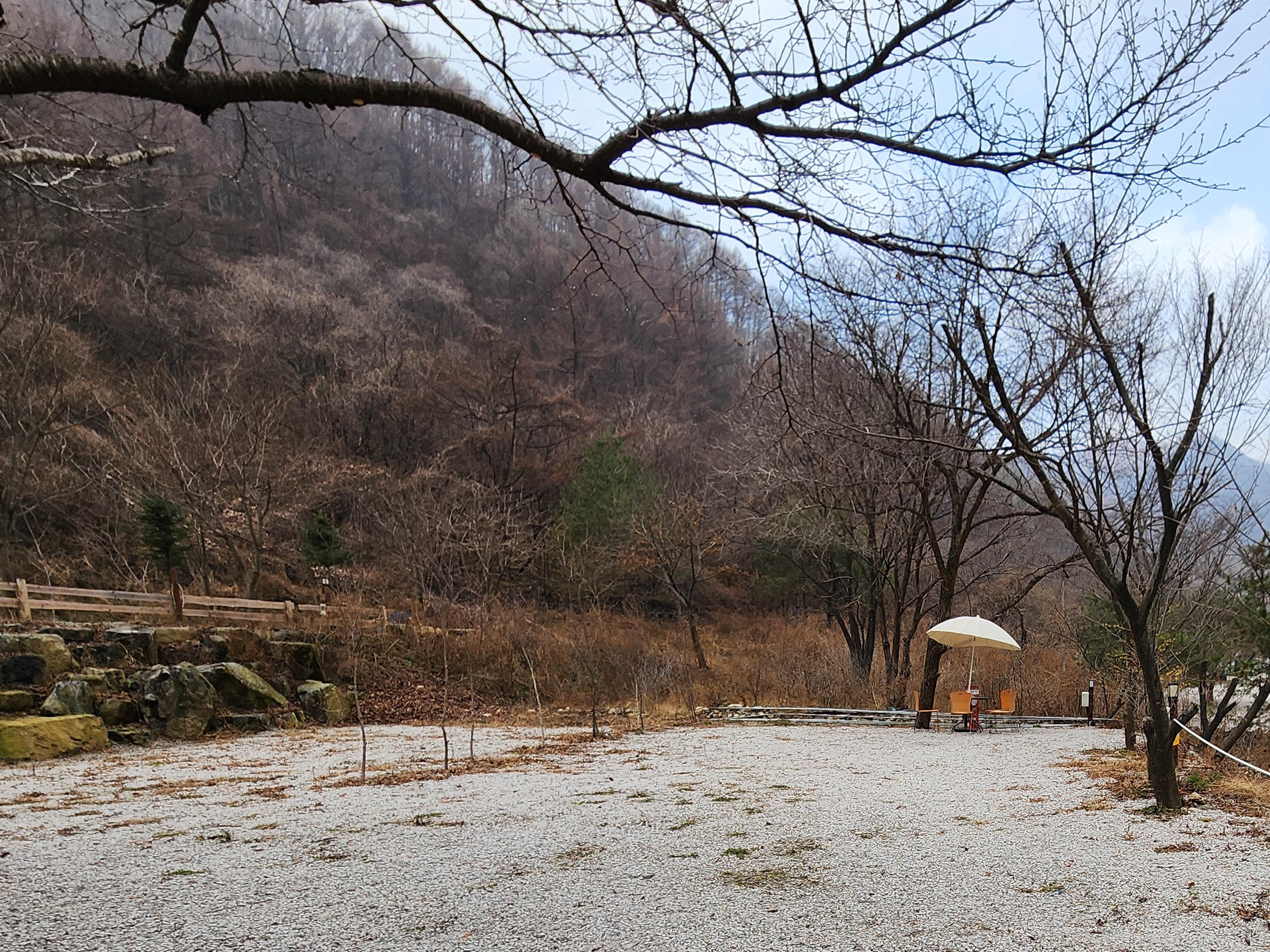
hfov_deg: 68.8
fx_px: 844
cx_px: 962
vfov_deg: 53.2
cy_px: 817
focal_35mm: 23
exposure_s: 1/528
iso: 50
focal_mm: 2.2
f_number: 2.2
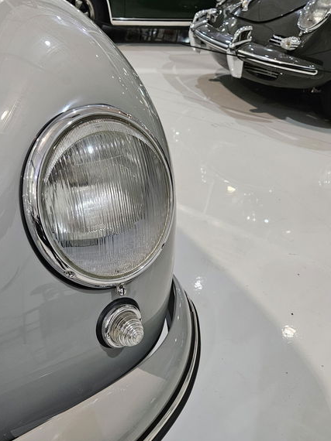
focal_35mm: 31
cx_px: 95
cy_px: 222
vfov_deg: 58.4
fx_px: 396
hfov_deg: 44.3
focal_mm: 5.4
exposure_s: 1/120
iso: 1000
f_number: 1.8
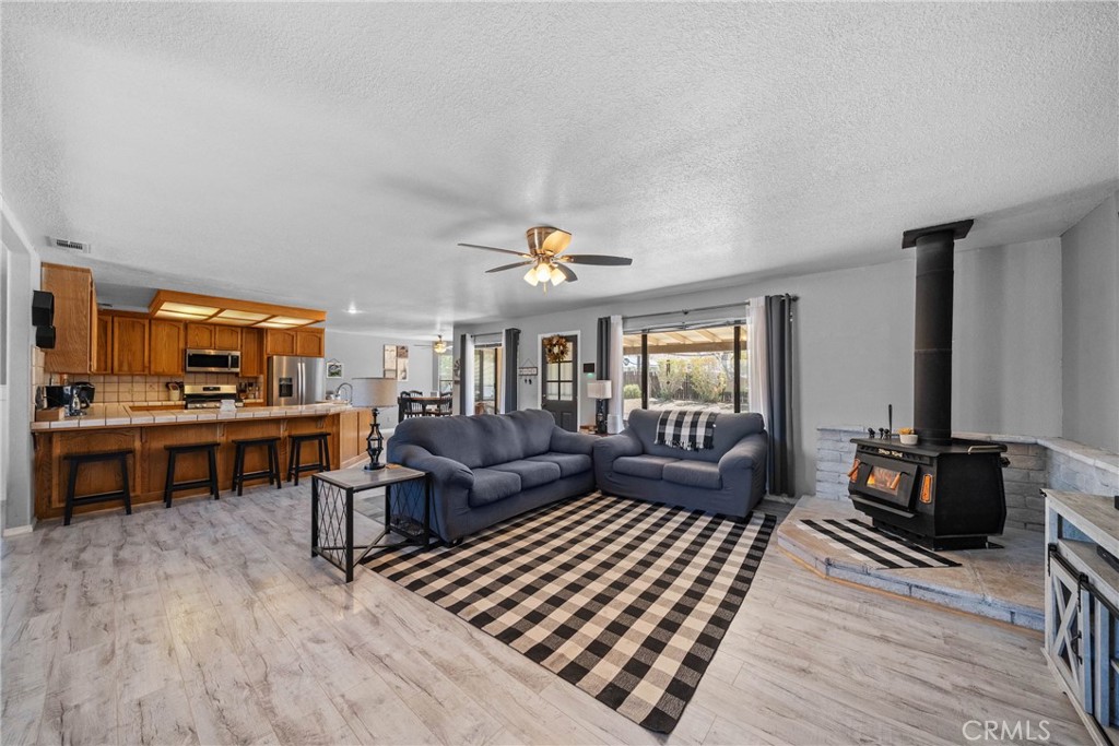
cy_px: 373
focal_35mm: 12
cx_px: 560
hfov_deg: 112.6
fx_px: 373
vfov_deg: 90.0
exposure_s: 1/30
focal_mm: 12
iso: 1600
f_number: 6.3
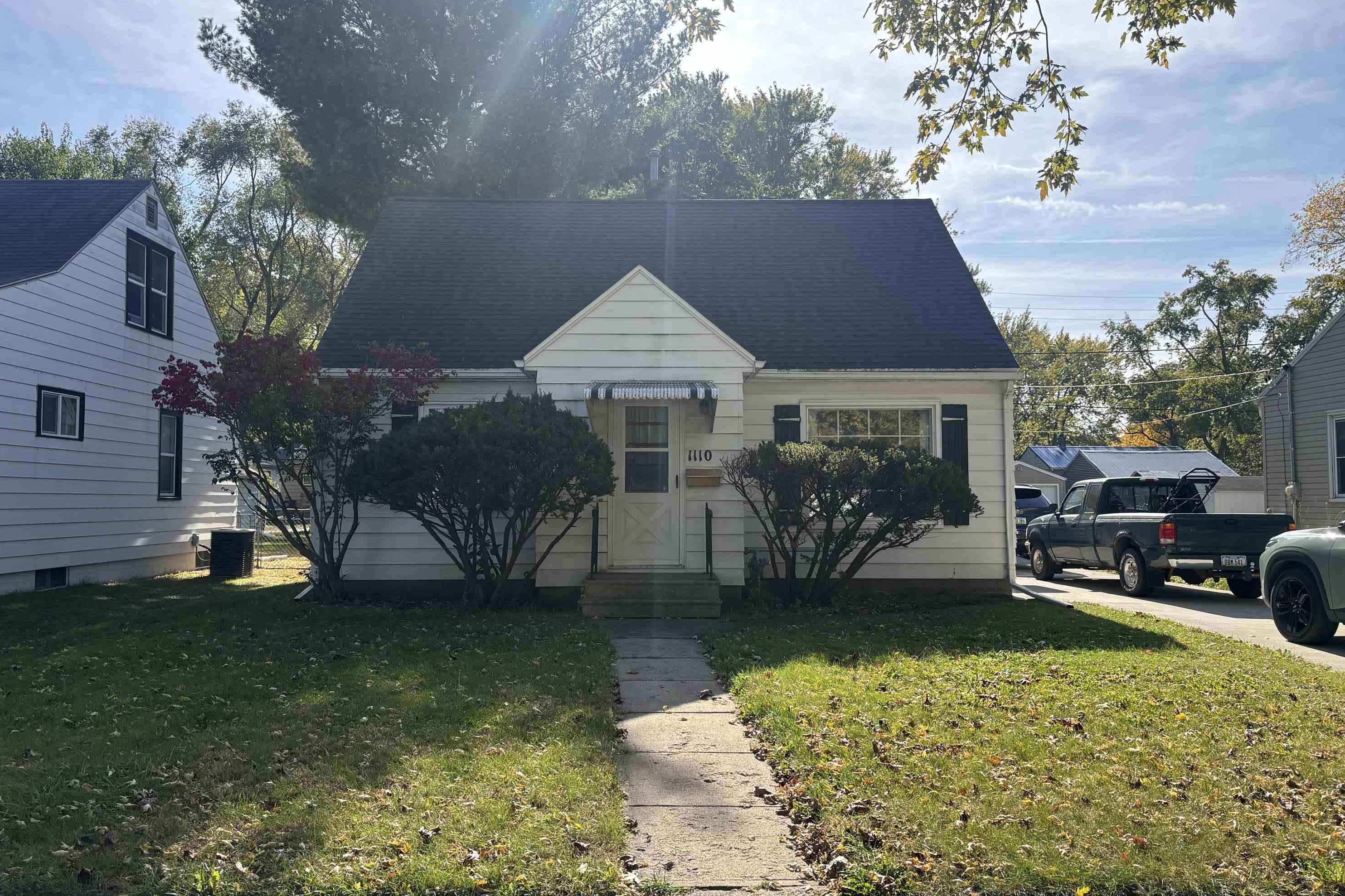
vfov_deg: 46.4
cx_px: 672
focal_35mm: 28
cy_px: 441
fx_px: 1046
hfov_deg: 65.5
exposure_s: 1/1984
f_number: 1.6
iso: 50
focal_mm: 5.96
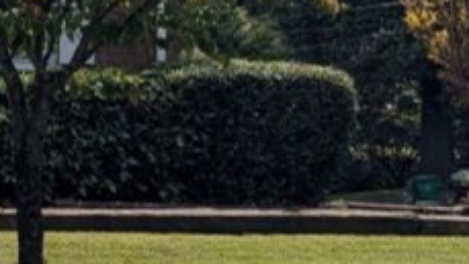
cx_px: -553
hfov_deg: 13.0
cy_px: 113
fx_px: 1704
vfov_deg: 8.9
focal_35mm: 137
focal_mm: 6.9
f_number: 1.68
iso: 21
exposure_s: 1/2890
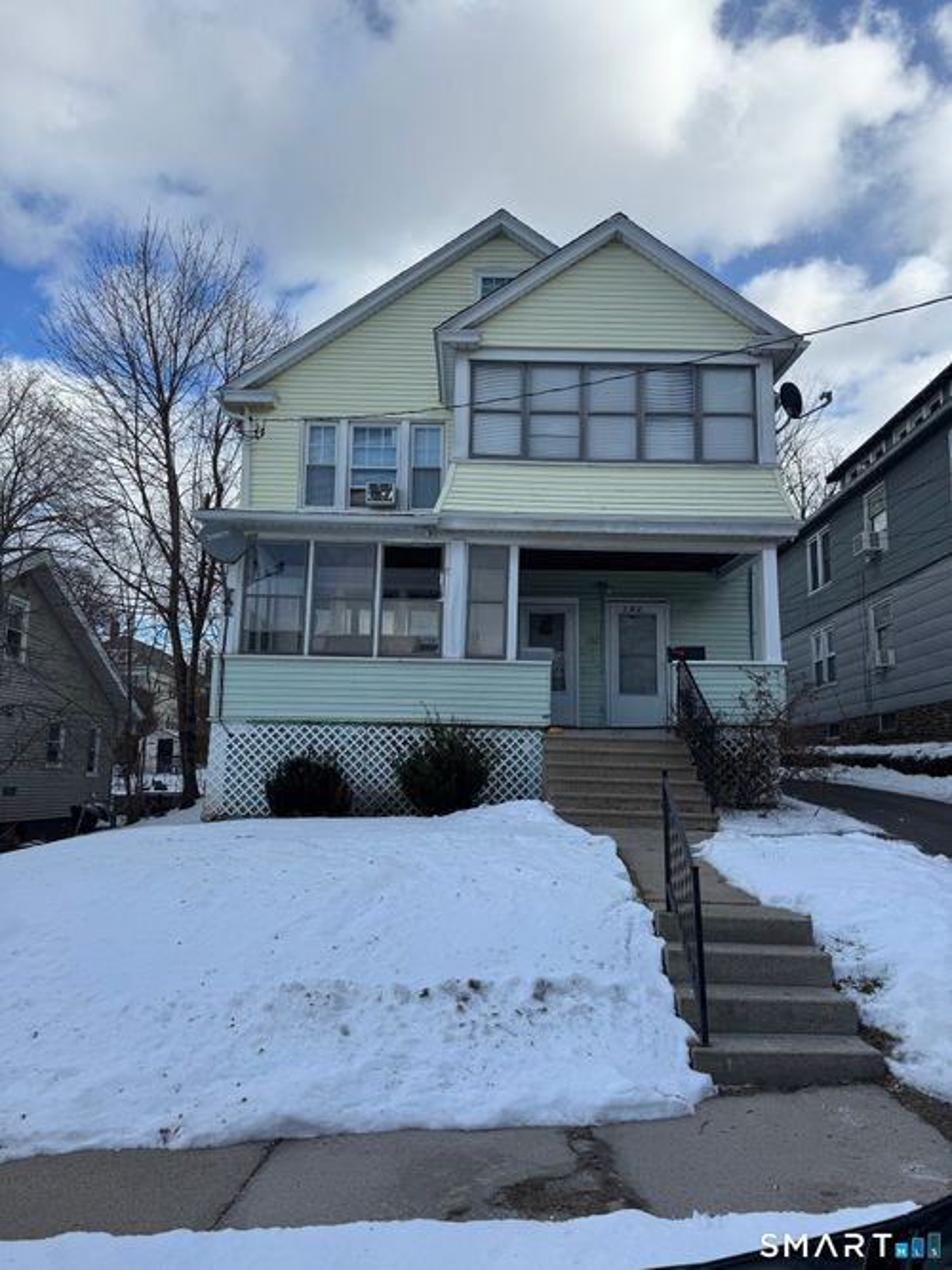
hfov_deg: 56.8
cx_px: 476
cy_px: 635
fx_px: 880
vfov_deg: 71.6
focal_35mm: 24
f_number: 1.78
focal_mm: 6.76
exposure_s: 1/4310
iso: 80
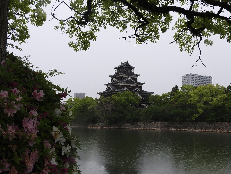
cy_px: 91
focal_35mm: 41
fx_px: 274
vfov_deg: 35.1
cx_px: 114
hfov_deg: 45.8
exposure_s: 1/640
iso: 100
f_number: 3.8
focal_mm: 6.3
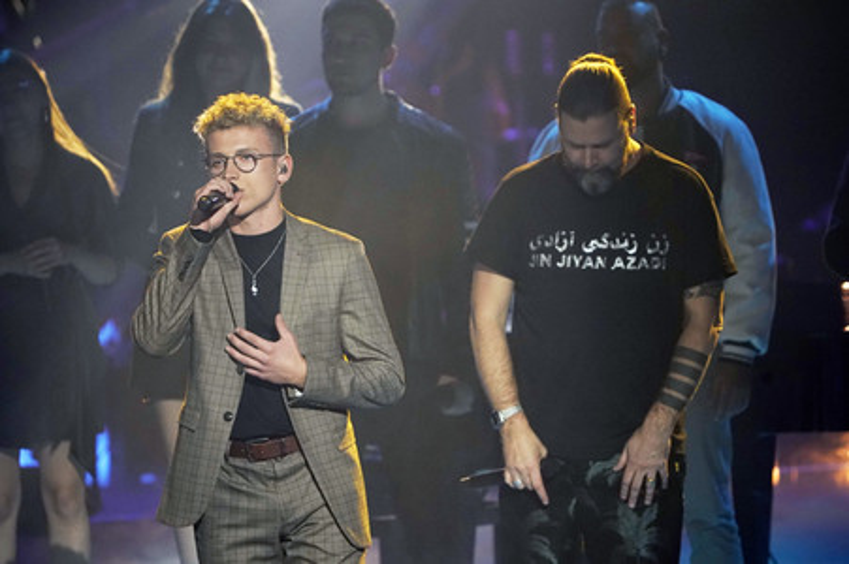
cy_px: 282
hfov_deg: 5.0
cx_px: 424
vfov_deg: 3.3
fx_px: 9685
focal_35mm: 411
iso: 4000
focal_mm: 411
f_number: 6.3
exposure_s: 1/200
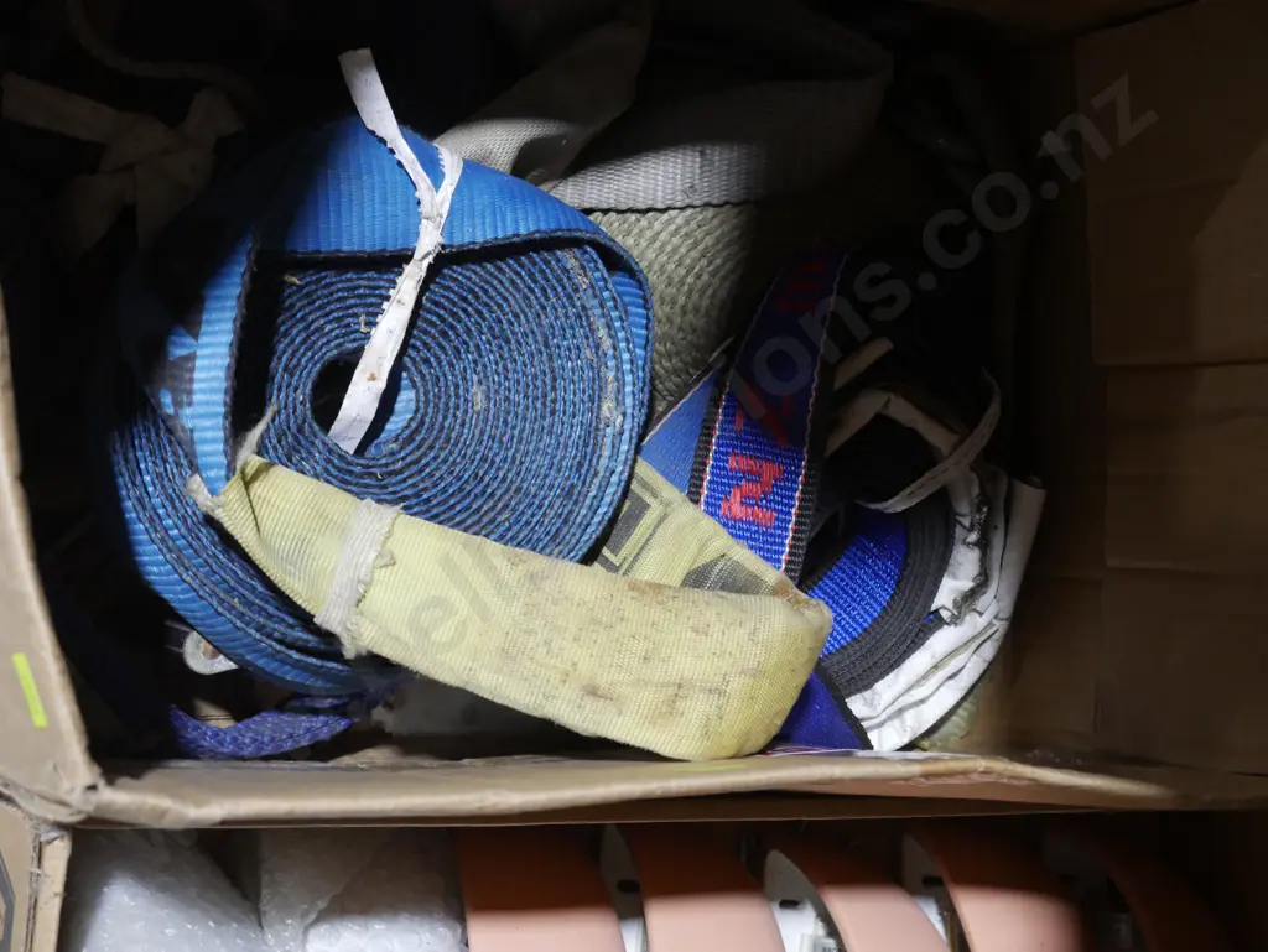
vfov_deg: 25.3
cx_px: 634
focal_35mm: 58
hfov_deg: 33.2
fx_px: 2126
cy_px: 476
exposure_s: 1/60
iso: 1250
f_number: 5.4
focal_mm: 29
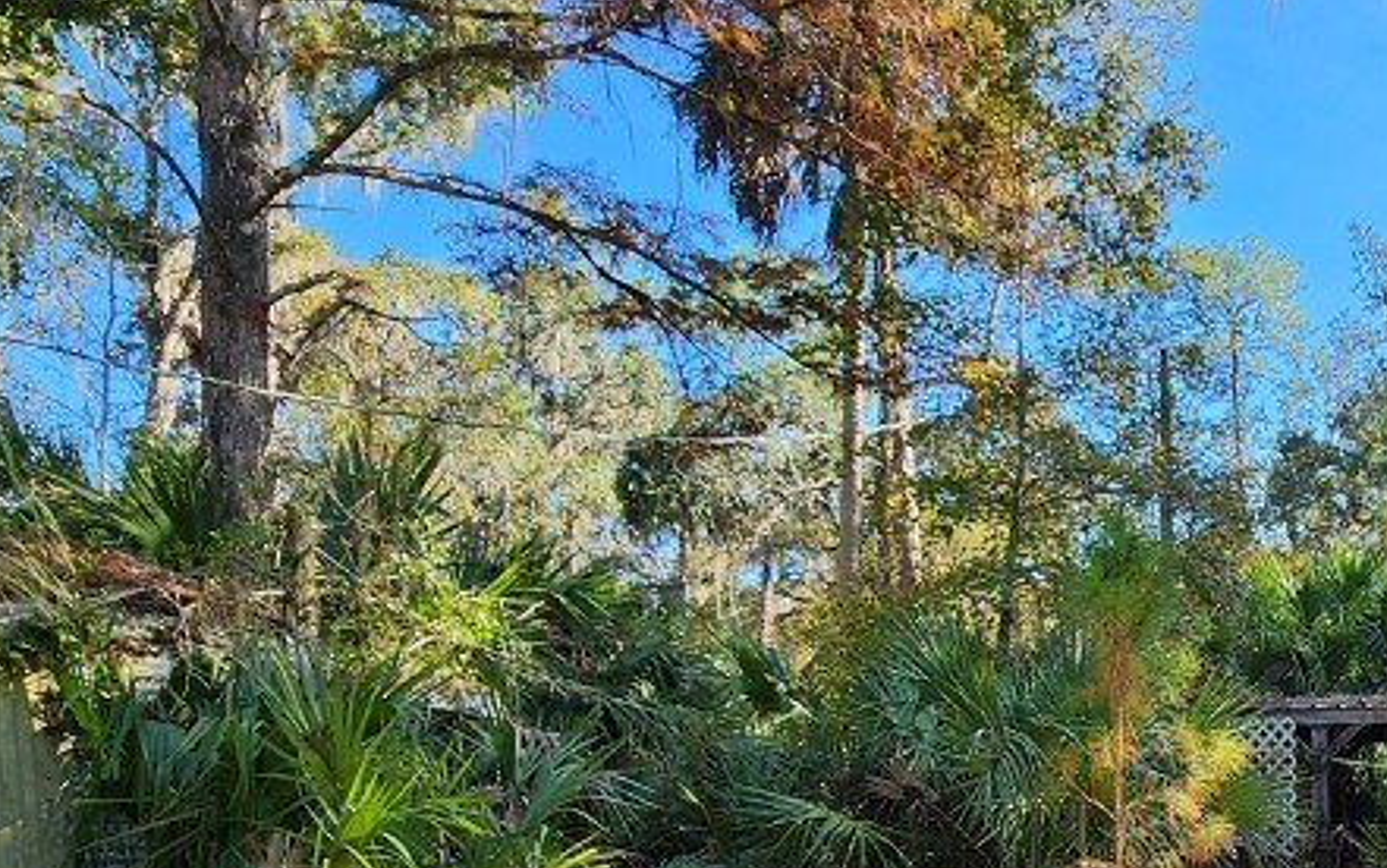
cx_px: 1324
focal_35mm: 32
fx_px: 1210
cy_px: 890
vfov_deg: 35.3
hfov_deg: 50.6
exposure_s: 1/412
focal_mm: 2.2
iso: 50
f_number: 2.2
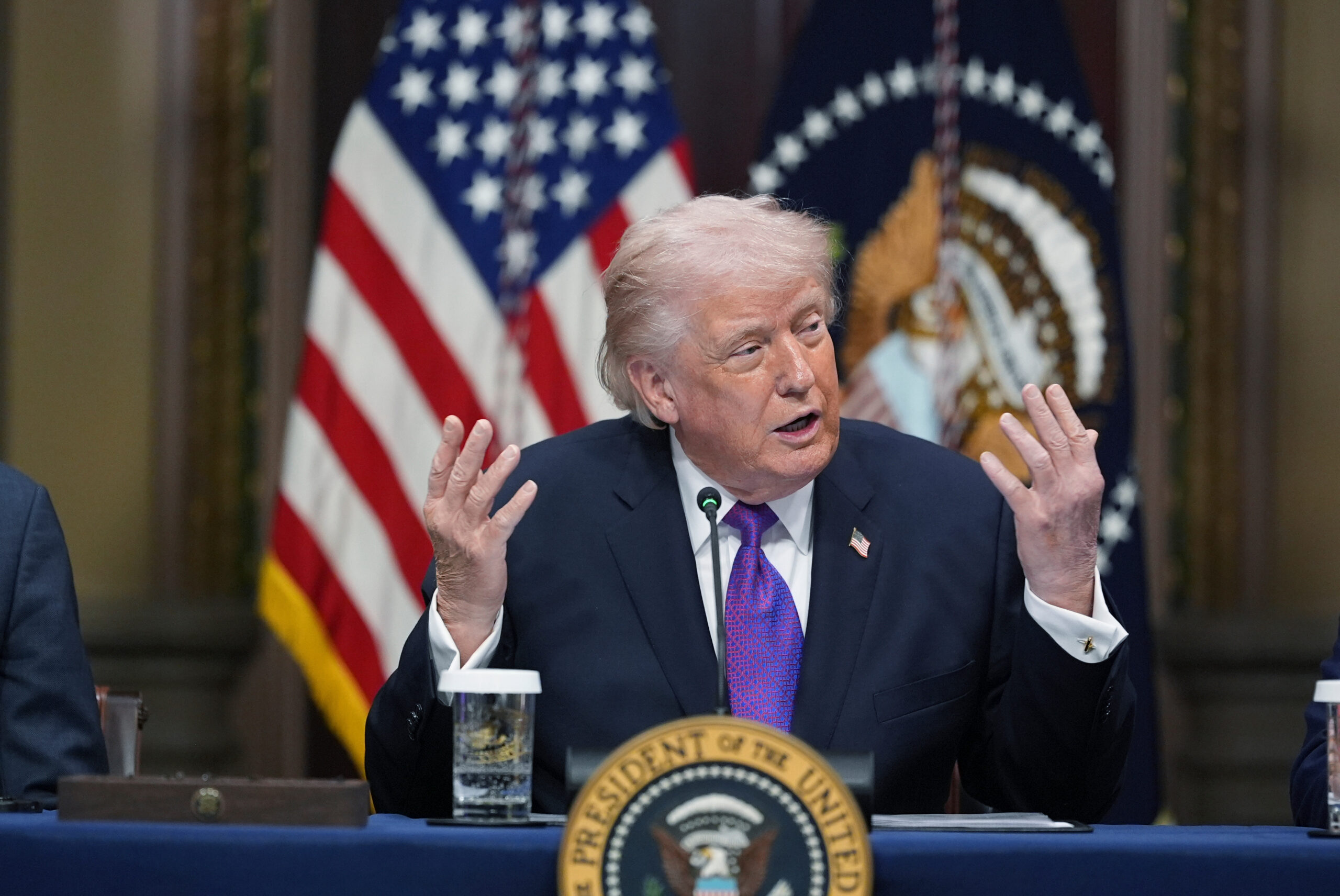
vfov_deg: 6.1
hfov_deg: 9.1
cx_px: 670
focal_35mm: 225
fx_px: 8382
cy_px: 448
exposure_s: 1/320
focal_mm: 150
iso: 2500
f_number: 2
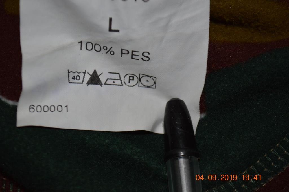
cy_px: 96
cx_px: 144
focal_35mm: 82
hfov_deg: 24.6
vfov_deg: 16.5
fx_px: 662
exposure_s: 1/60
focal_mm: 55
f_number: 5.6
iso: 720
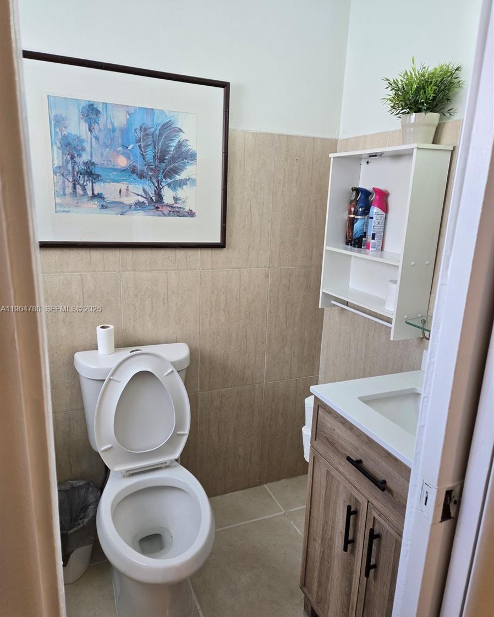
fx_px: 438
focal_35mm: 24
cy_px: 310
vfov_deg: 70.3
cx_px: 247
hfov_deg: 58.8
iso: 100
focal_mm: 5.4
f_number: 1.8
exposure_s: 1/120
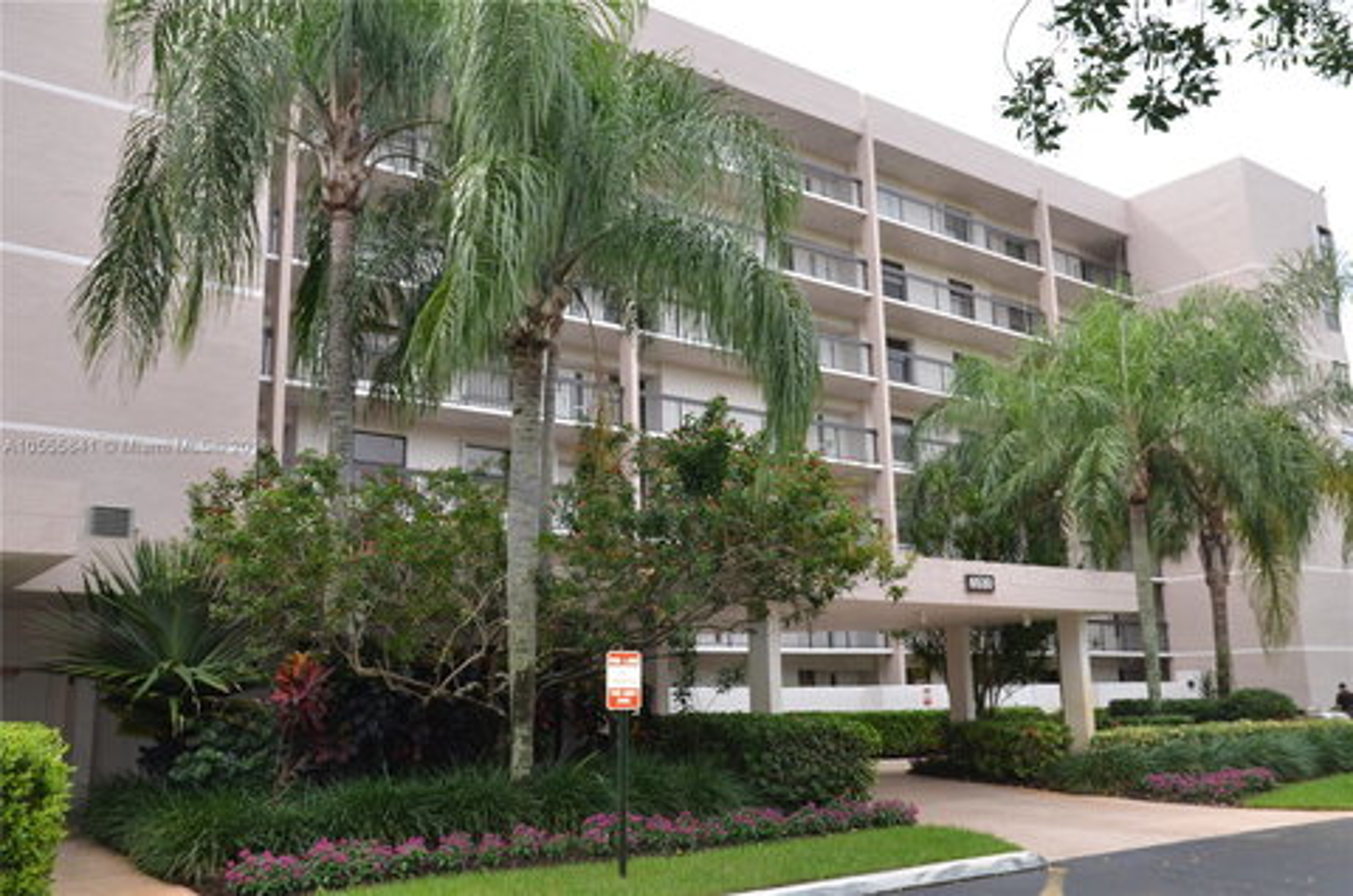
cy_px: 448
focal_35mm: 33
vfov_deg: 39.8
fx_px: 1238
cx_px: 676
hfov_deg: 57.3
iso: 100
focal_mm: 22
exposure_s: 1/250
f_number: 4
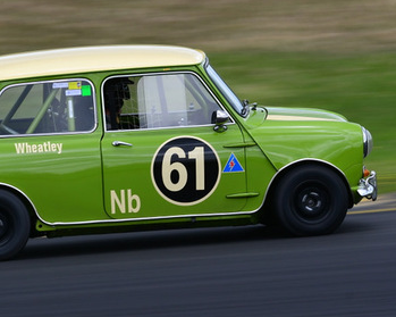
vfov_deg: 1.5
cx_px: 182
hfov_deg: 1.9
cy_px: 91
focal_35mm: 1033
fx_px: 12103
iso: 160
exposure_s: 1/125
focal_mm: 320
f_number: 11
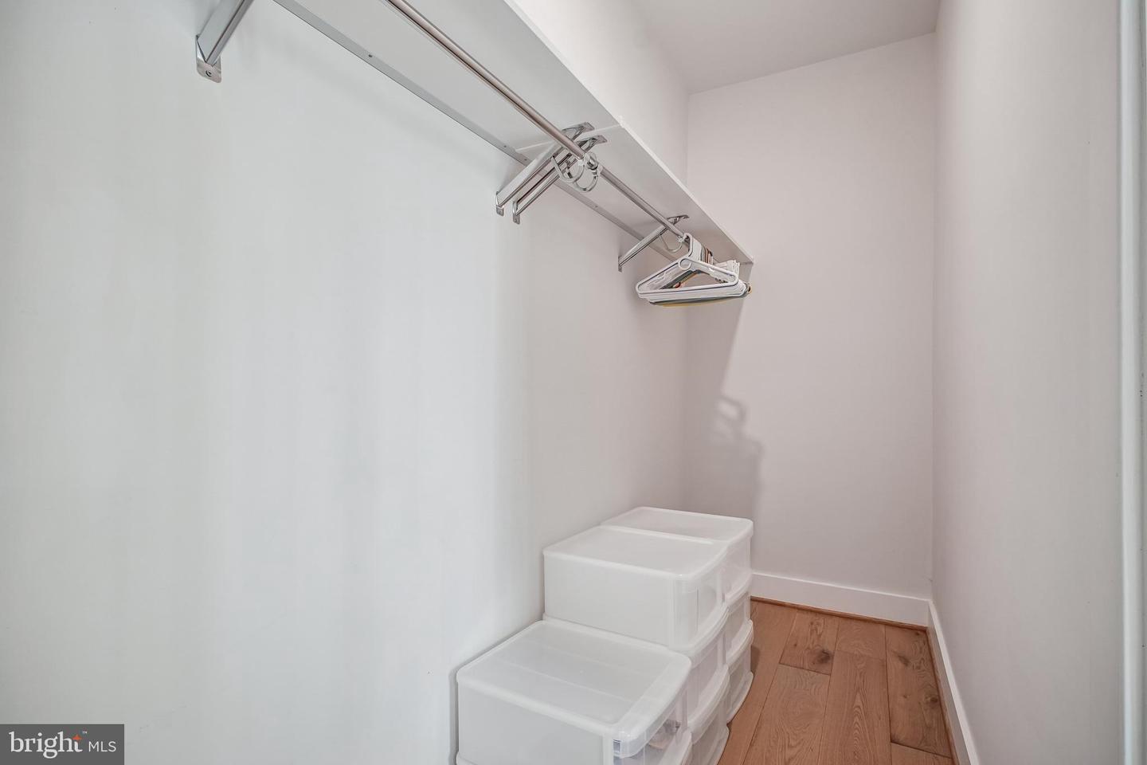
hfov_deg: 95.0
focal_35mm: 16
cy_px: 382
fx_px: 526
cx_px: 574
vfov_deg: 72.1
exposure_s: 1/6
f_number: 8
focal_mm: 11
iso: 500
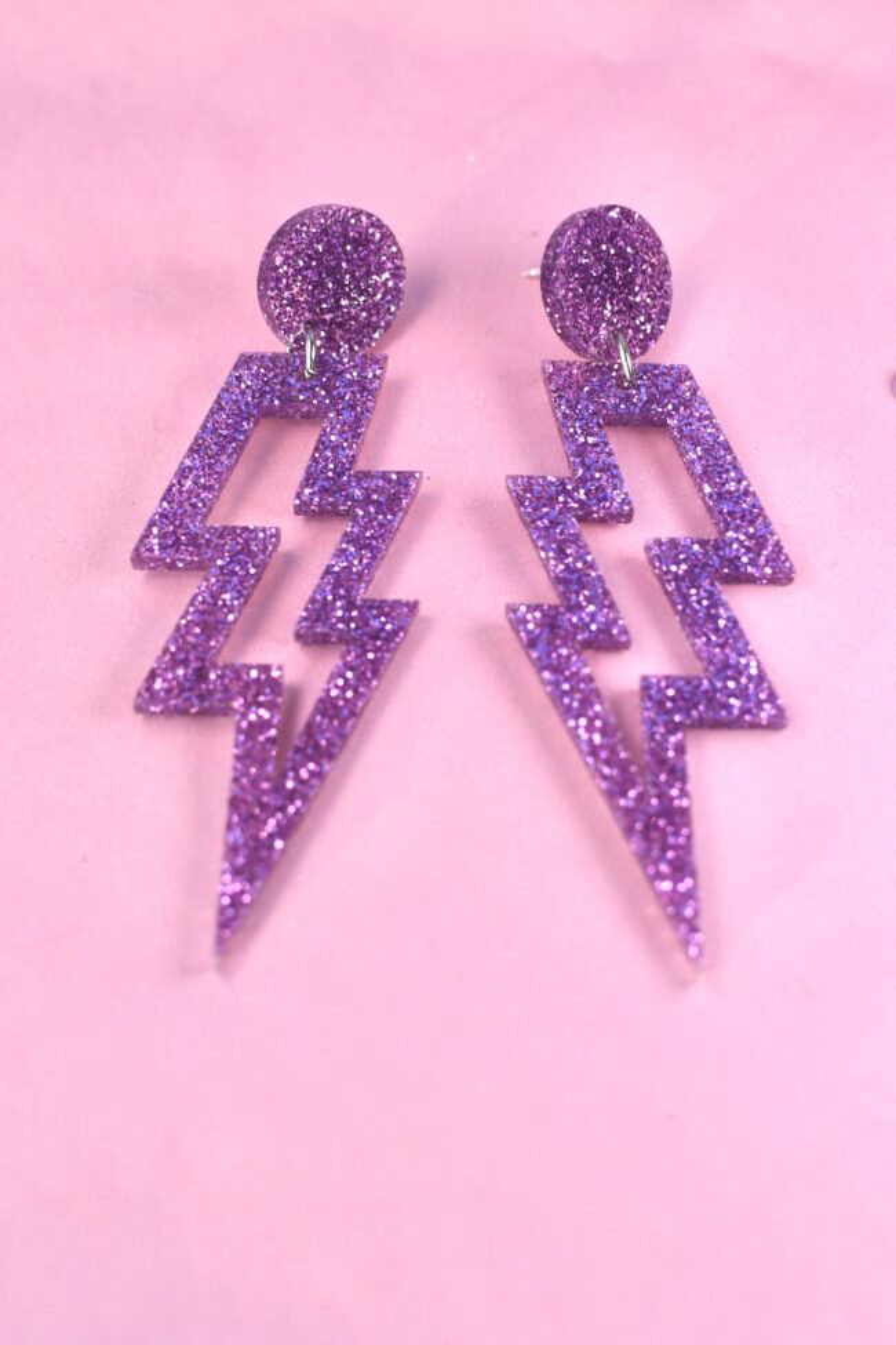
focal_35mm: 52
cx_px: 448
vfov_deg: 38.2
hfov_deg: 26.0
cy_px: 672
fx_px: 1941
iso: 200
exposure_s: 1/500
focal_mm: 35
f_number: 4.5
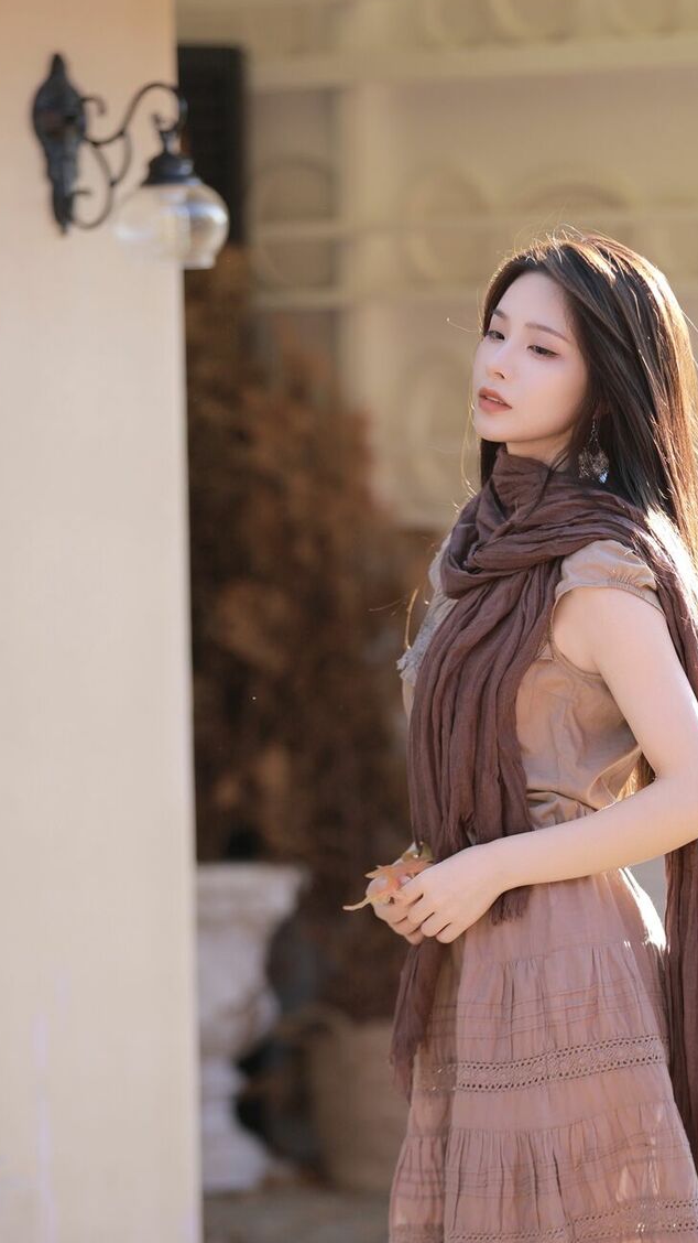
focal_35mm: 196
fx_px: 6453
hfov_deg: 6.2
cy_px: 647
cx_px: 561
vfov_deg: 11.0
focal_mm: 135
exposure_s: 1/400
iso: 160
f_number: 2.8
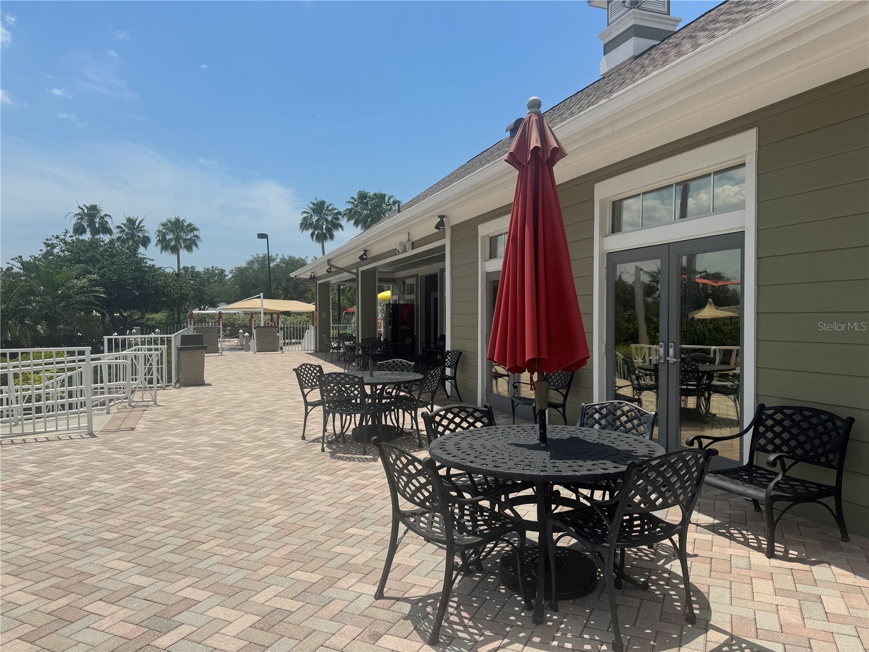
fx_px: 602
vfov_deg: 56.8
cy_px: 326
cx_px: 434
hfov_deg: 71.6
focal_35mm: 24
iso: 80
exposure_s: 1/7937
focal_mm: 6.86
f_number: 1.78
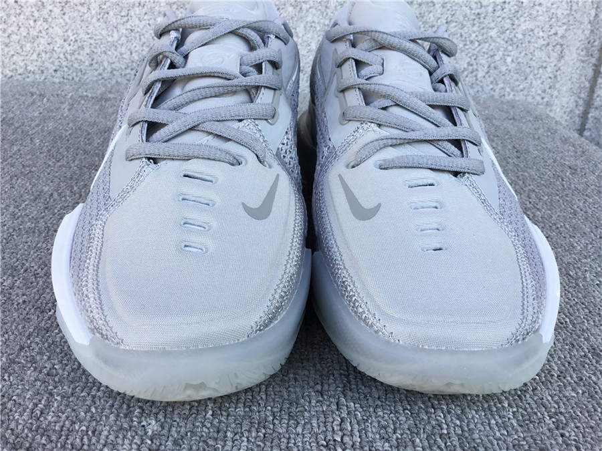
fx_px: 539
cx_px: 301
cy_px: 226
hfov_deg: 58.4
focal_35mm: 31
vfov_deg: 45.4
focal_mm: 3.3
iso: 32
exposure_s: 1/120
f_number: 2.4
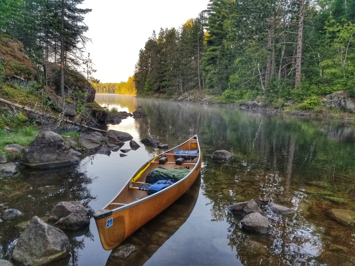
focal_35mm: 26
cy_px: 133
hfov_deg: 67.3
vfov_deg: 53.1
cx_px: 178
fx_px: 267
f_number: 1.7
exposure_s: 1/214
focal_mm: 4.25
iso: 50
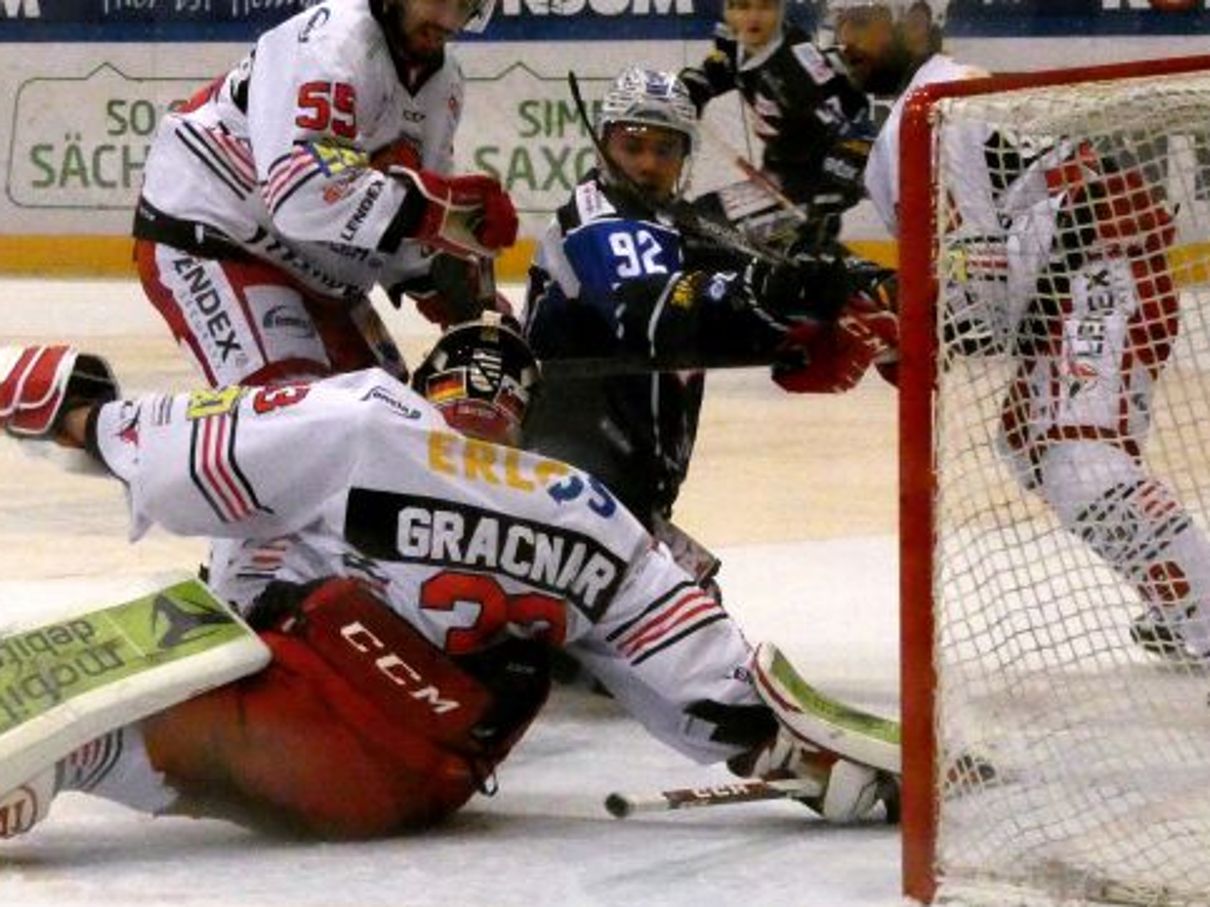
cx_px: 331
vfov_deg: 7.9
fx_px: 6535
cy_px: 435
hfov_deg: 10.6
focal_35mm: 187
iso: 3200
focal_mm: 21.9
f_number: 5.1
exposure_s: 1/500
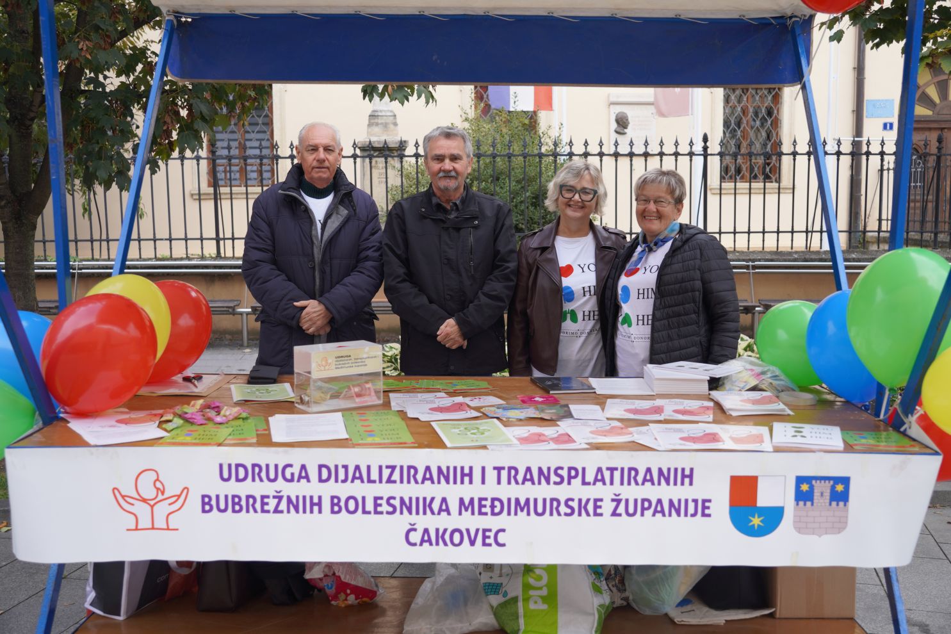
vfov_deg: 35.5
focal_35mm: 38
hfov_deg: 51.3
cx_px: 476
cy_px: 317
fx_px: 991
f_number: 3.2
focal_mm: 25
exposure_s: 1/200
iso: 100
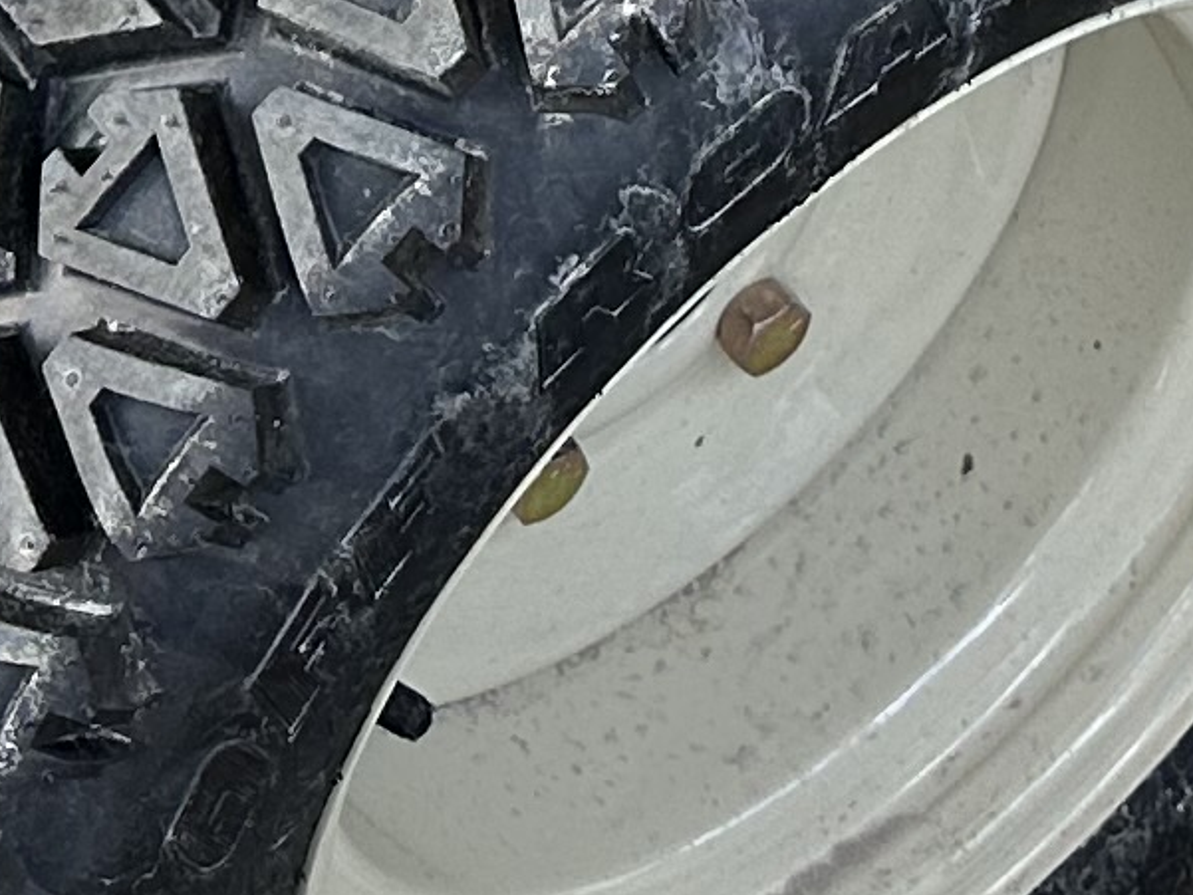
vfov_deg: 8.0
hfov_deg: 12.1
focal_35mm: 161
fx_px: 5550
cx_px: 1209
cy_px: -1681
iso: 80
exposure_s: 1/264
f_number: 1.78
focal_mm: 6.86
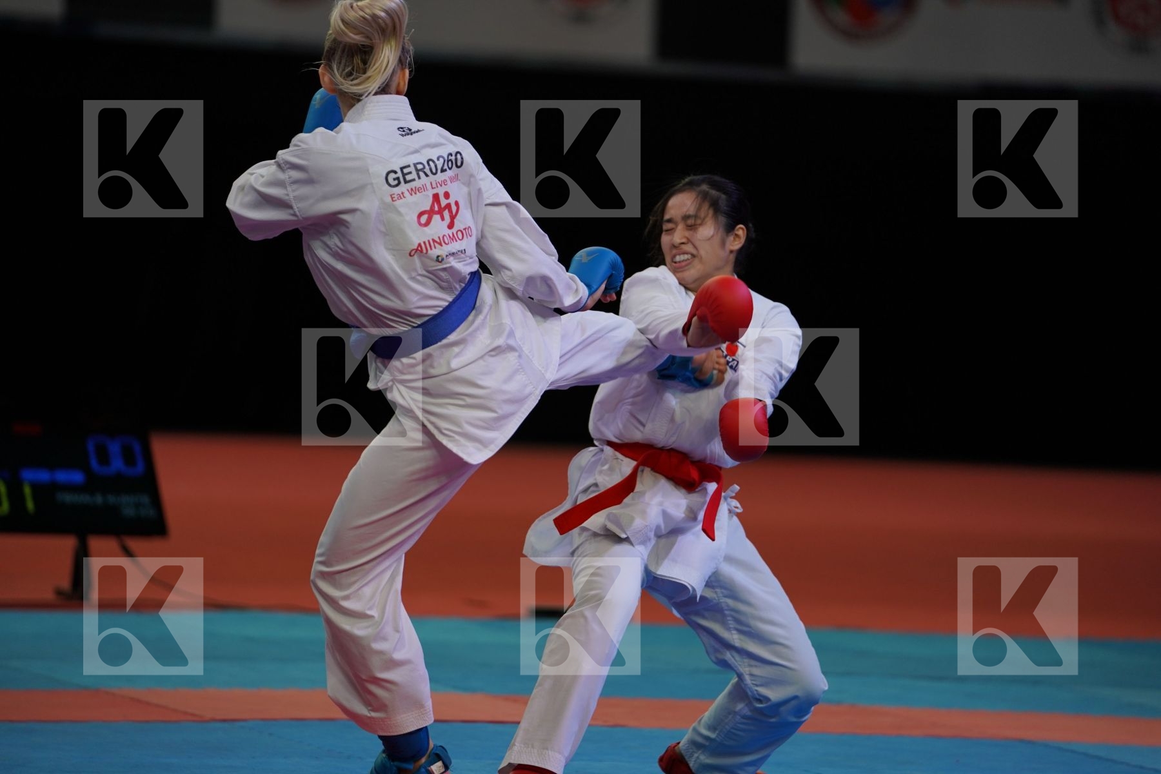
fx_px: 6256
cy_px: 387
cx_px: 580
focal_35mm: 194
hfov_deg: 10.6
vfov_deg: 7.1
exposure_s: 1/1000
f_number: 2.8
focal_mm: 194
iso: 400
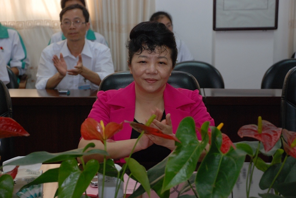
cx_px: 148
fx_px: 864
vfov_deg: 13.1
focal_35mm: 105
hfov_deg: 19.4
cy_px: 99
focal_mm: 70
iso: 640
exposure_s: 1/60
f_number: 5.6
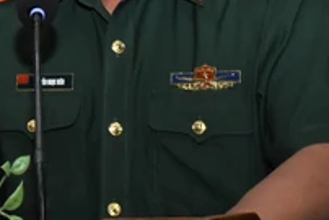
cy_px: -37
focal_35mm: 178
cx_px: -191
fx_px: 1628
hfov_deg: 11.0
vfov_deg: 7.7
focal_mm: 30
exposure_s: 1/160
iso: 1250
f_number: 11
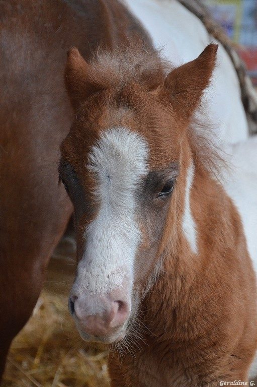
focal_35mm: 128
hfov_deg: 10.7
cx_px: 128
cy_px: 194
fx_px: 1367
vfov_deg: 16.1
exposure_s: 1/200
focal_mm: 85
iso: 1600
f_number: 5.6
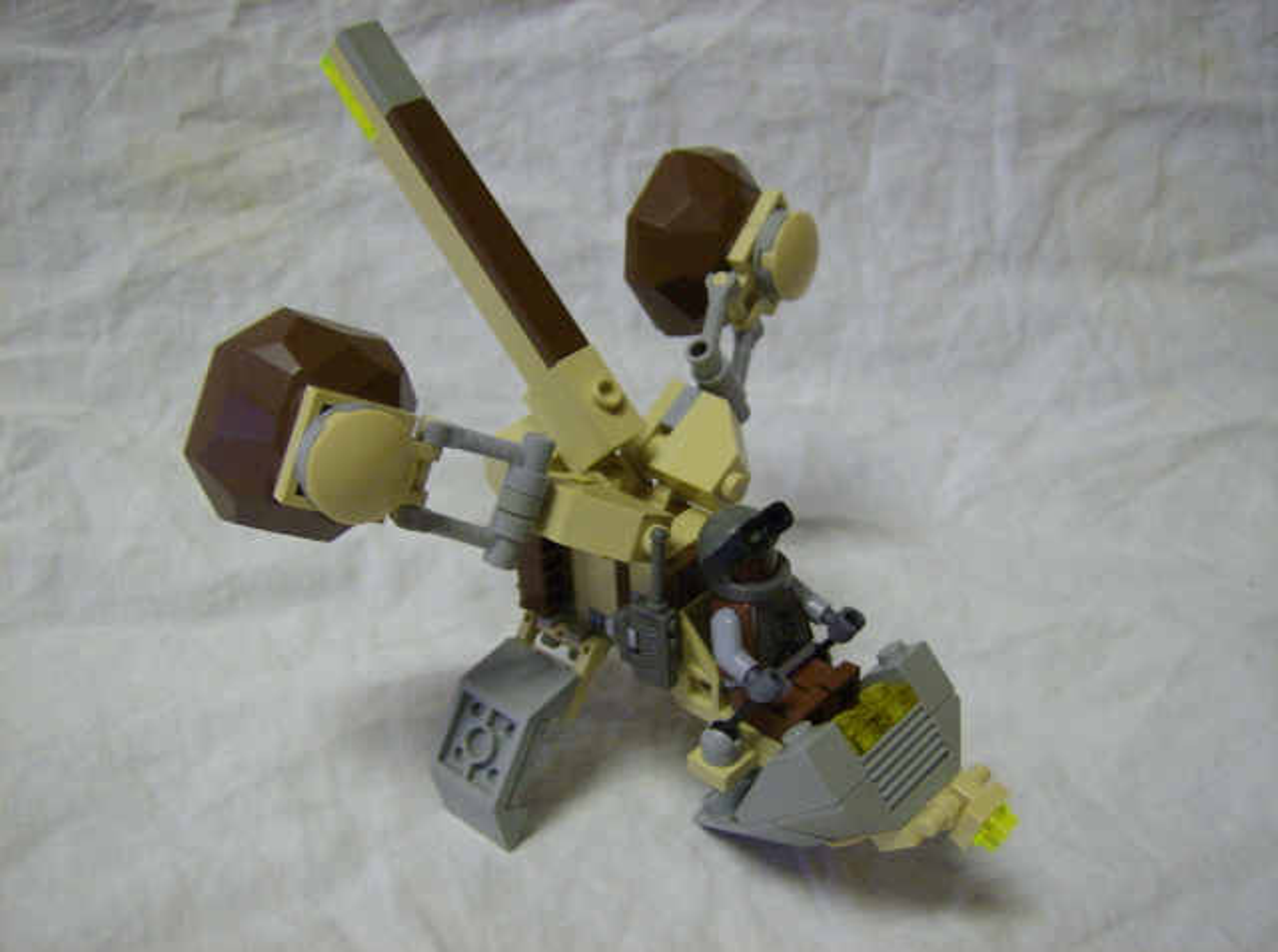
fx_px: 1326
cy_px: 476
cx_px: 639
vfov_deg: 39.5
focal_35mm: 36
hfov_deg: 51.5
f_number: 2.8
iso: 200
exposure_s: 1/26.6
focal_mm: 6
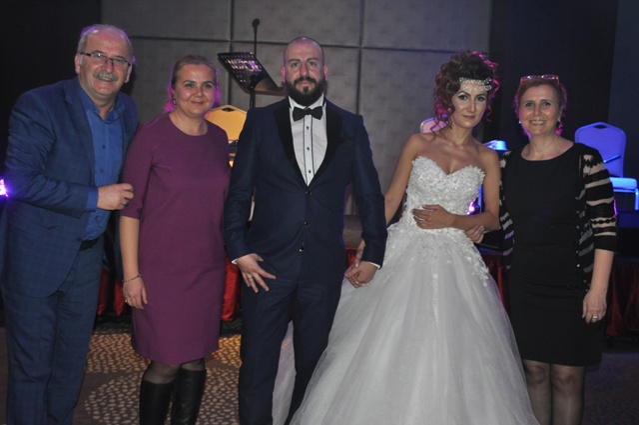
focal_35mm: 46
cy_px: 212
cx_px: 320
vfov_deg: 28.9
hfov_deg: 42.4
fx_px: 824
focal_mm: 31
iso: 800
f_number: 4
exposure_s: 1/60
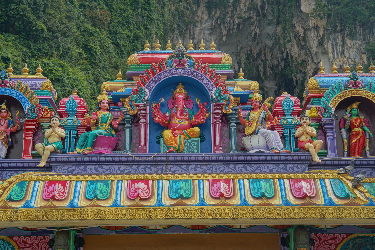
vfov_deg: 19.5
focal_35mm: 70
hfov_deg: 28.8
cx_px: 188
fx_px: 729
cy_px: 125
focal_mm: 70
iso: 160
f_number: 7.1
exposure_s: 1/160
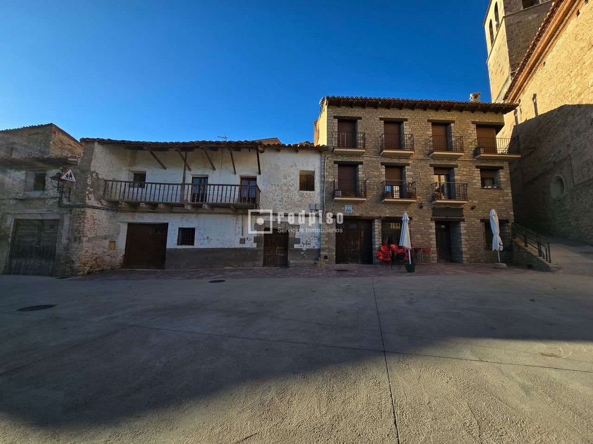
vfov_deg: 89.9
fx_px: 223
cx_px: 296
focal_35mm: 13
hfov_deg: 106.2
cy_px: 222
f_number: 2.2
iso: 50
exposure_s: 1/1248
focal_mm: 2.2
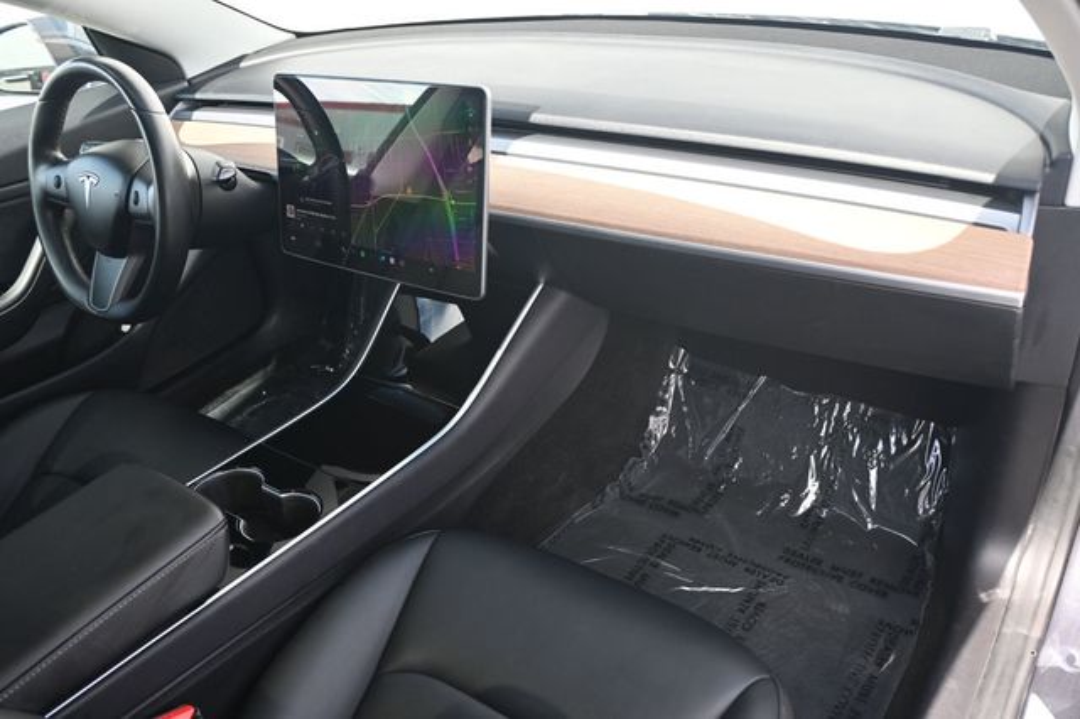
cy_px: 360
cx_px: 540
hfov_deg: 63.2
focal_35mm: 29
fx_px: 877
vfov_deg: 44.6
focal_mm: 19.5
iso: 400
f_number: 3.8
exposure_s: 1/200
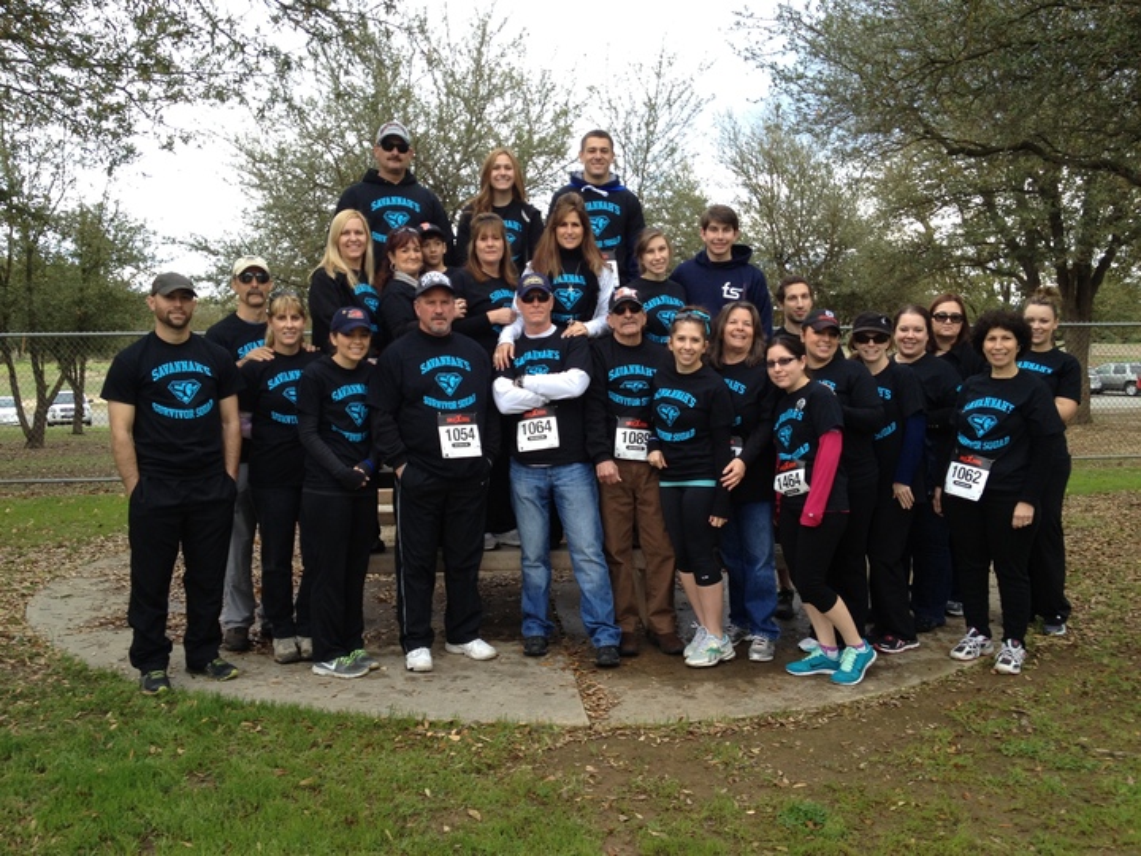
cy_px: 428
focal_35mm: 35
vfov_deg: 40.7
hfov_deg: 52.6
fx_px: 1154
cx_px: 570
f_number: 2.4
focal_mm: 4.28
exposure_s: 1/164
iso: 50
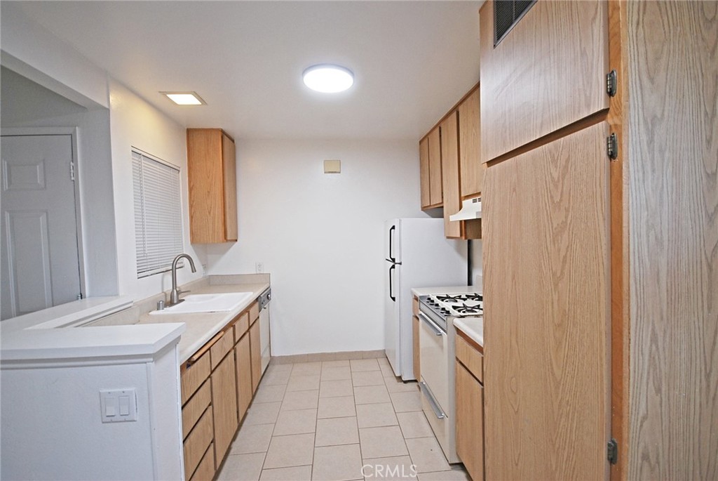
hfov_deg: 100.3
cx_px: 359
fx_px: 299
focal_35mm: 15
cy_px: 240
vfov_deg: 77.5
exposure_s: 1/30
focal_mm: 10
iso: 400
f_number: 4
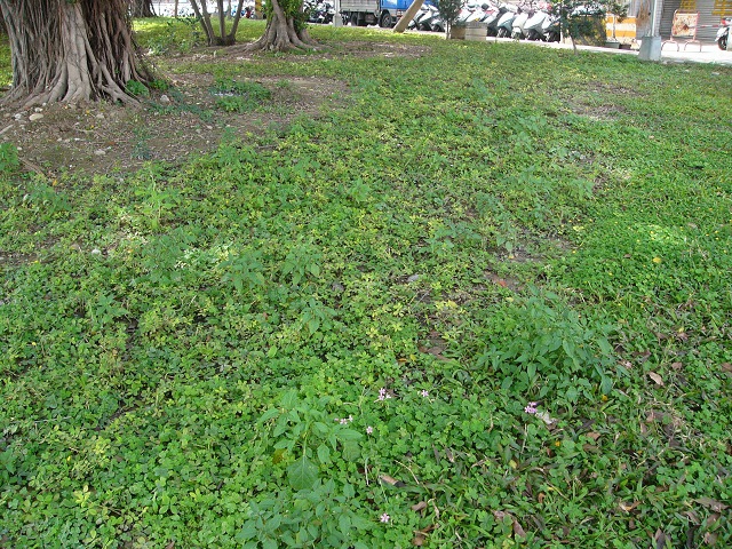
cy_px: 274
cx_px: 366
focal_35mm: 36
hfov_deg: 51.4
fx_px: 761
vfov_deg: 39.7
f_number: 2.8
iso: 75
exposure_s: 1/80
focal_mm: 6
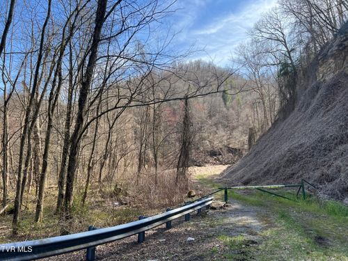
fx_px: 261
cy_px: 130
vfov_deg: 53.1
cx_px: 174
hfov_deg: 67.3
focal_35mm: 26
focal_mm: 5.7
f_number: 1.5
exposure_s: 1/1038
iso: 50
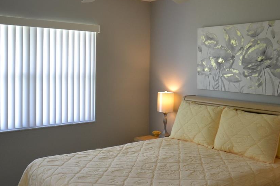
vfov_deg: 32.5
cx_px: 141
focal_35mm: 41
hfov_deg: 47.4
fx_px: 319
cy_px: 74
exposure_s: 1/80
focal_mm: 14
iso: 400
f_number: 4.5
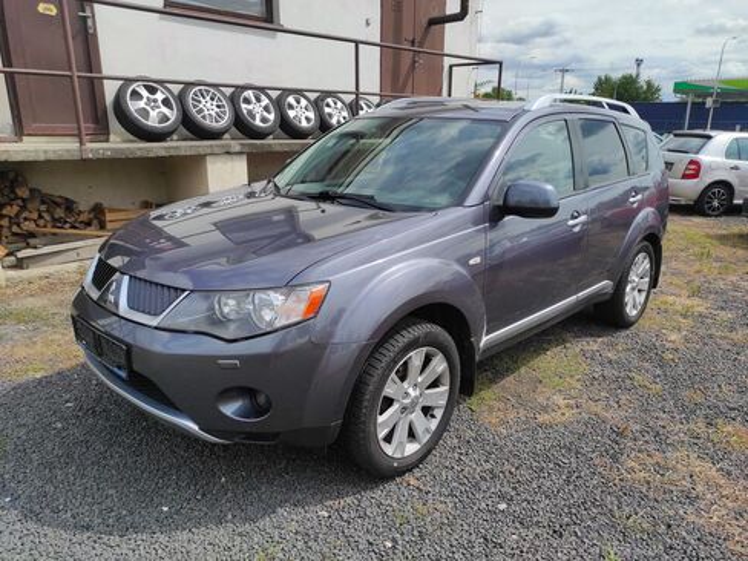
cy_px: 280
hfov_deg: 69.4
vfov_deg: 54.9
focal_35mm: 25
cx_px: 374
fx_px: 540
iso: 100
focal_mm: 5.43
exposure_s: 1/2360
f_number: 1.89
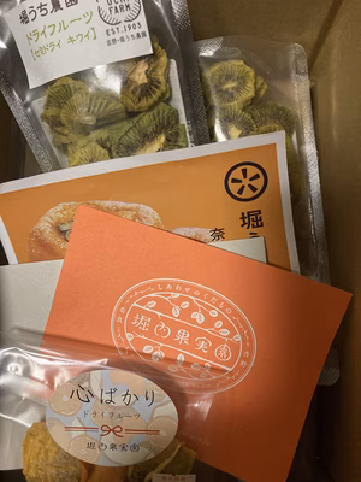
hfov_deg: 49.7
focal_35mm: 28
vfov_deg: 63.4
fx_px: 389
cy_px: 241
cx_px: 180
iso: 320
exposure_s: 1/40
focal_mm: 3.99
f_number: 1.8
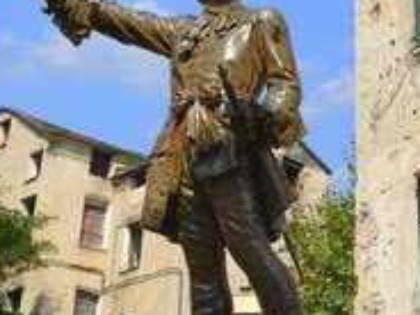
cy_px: 78
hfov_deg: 19.7
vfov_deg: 14.9
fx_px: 1201
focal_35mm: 99
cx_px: 308
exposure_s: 1/200
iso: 200
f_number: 14
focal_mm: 45
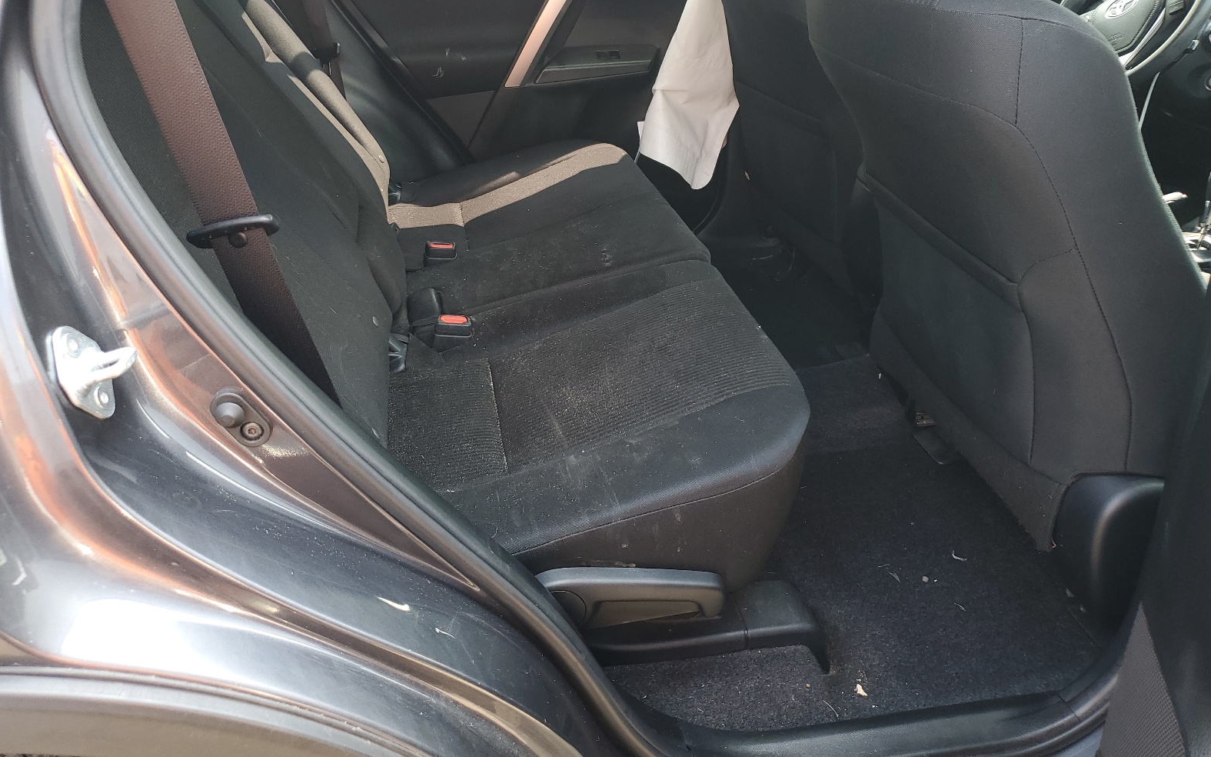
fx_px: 924
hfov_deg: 66.5
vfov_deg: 44.3
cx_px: 610
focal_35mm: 28
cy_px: 304
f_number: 1.5
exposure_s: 1/128
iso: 50
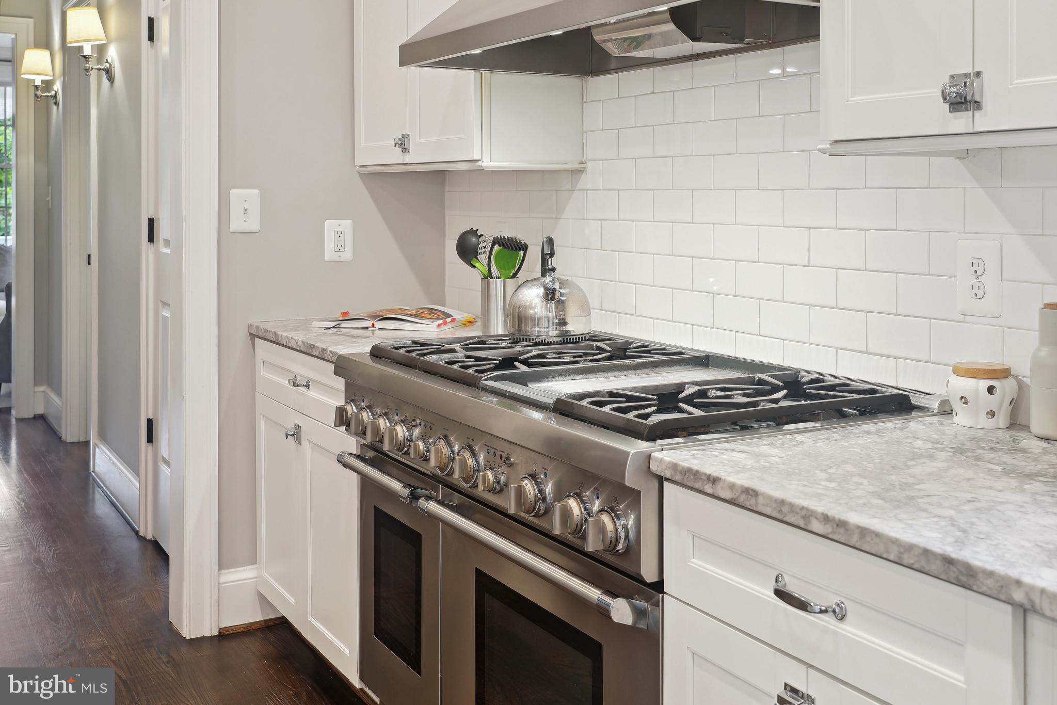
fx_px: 1086
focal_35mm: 37
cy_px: 352
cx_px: 528
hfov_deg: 51.9
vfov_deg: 36.0
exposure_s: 1/5
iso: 200
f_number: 8
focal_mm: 37
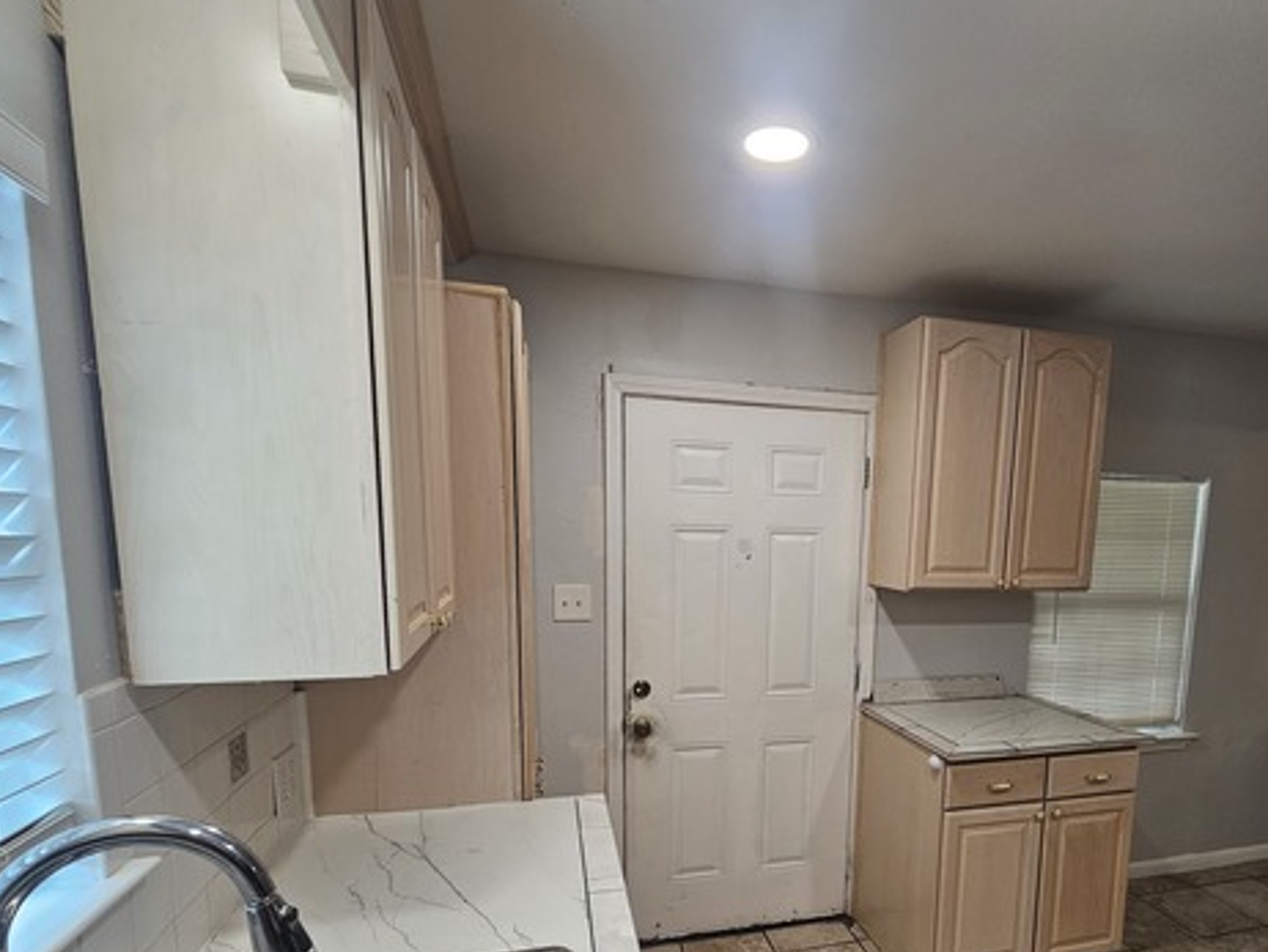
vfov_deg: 69.6
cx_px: 755
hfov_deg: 86.7
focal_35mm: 18
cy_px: 636
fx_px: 660
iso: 125
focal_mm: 2.2
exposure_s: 1/60
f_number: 2.2
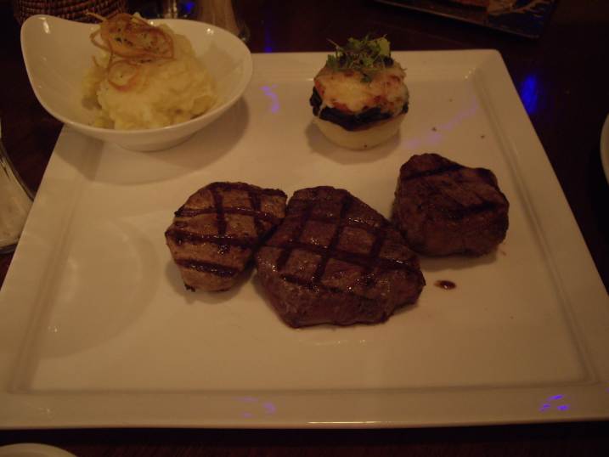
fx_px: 669
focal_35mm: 38
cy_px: 228
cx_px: 304
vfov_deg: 37.7
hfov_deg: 49.0
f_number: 2.8
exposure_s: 1/6
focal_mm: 7.9
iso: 200
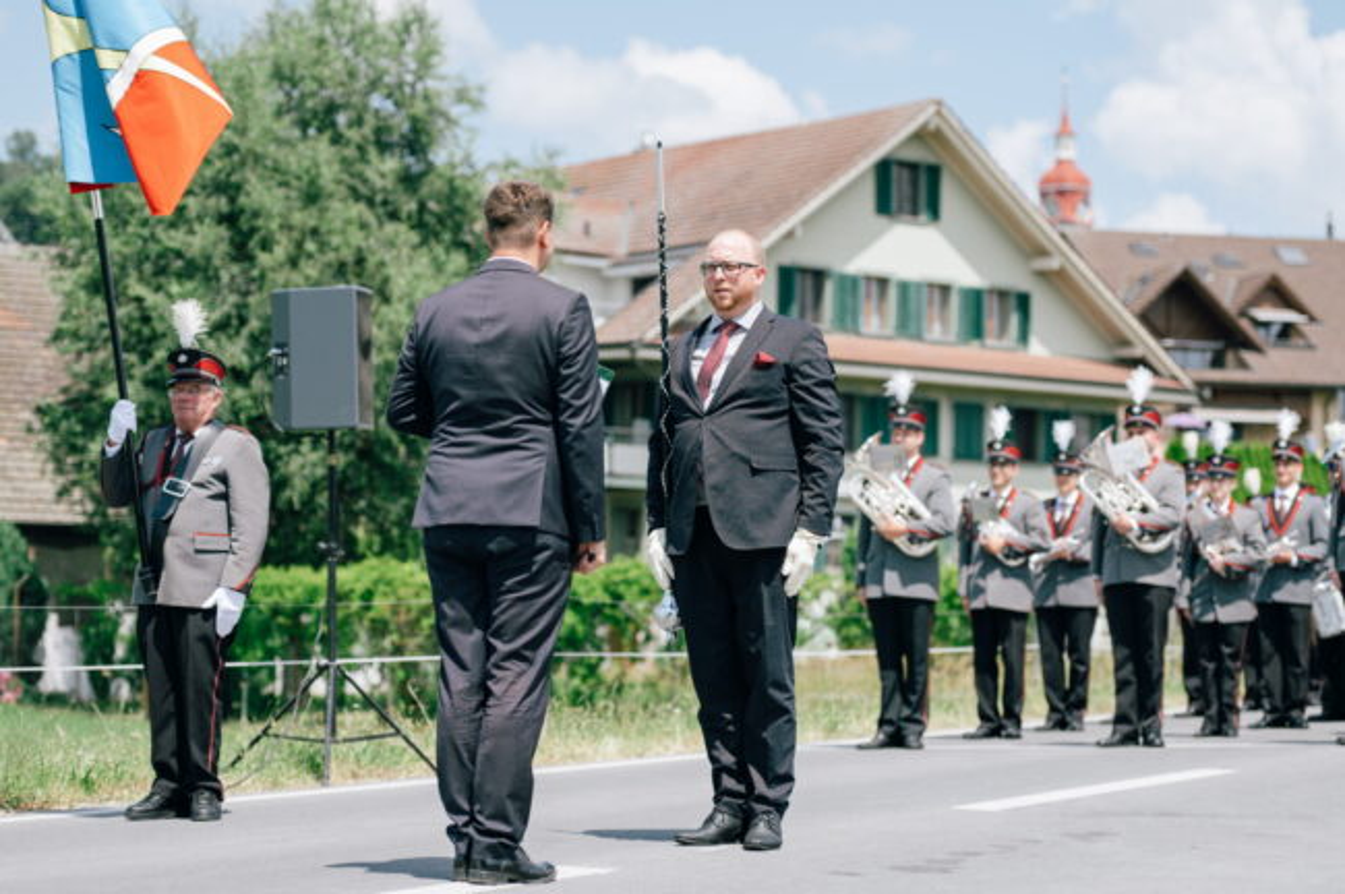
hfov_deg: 23.9
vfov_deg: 16.0
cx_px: 672
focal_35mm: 85
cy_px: 447
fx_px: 3172
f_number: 2.8
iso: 100
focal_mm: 85
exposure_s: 1/1250
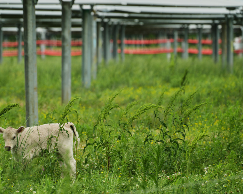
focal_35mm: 326
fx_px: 2345
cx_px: 87
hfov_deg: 5.9
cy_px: 91
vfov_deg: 4.7
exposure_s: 1/320
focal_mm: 258
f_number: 5.6
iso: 200
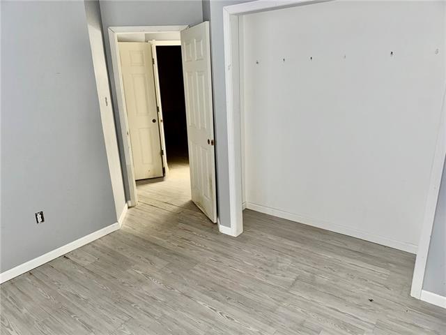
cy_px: 168
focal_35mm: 24
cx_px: 223
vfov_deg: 56.8
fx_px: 309
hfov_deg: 71.6
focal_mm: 6.76
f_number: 1.78
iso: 100
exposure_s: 1/17
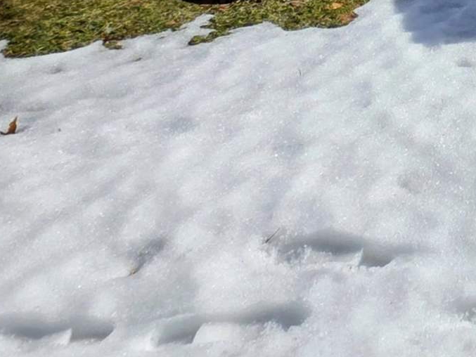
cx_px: 836
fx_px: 811
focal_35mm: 59
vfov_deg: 16.6
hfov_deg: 21.9
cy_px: -407
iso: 40
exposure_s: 1/4037
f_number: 1.9
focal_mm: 2.2
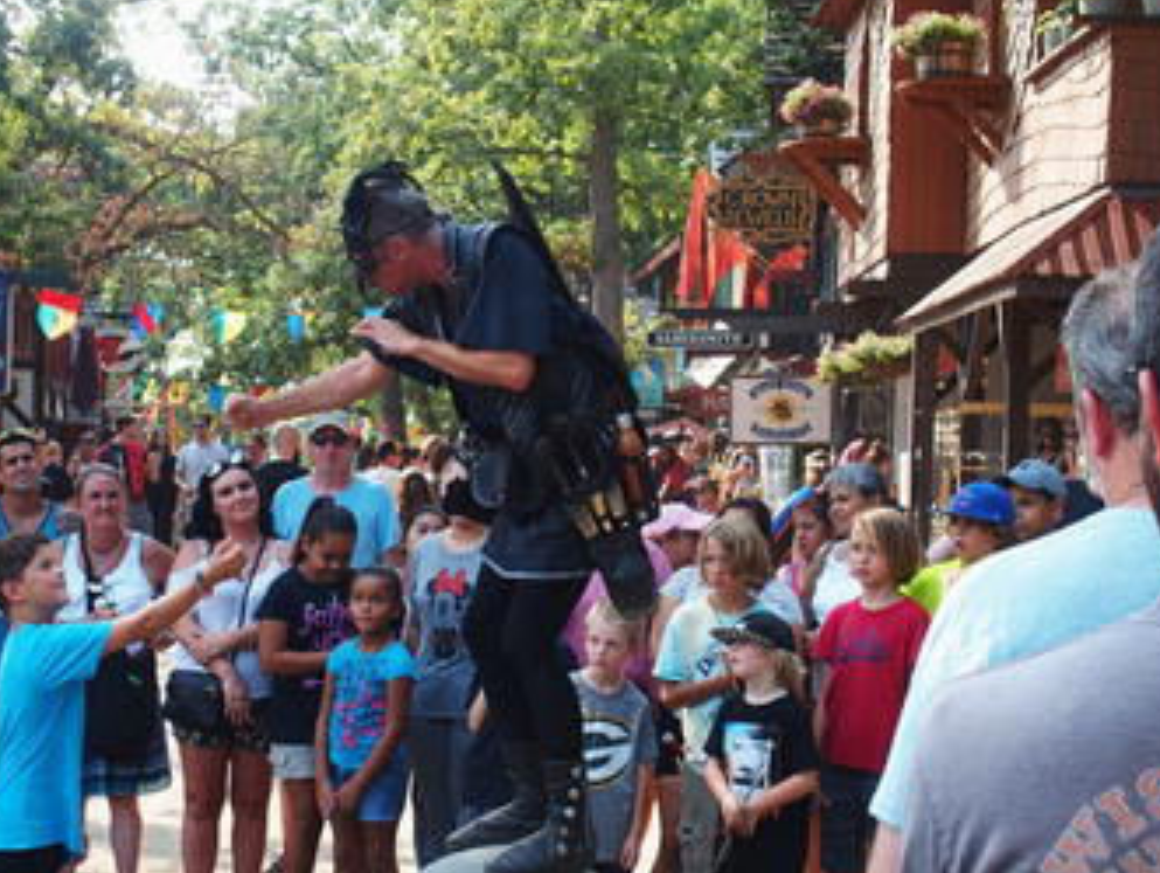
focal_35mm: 68
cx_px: 431
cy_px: 403
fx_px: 2281
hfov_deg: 28.4
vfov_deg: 21.7
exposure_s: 1/250
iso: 100
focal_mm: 10.8
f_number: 3.5
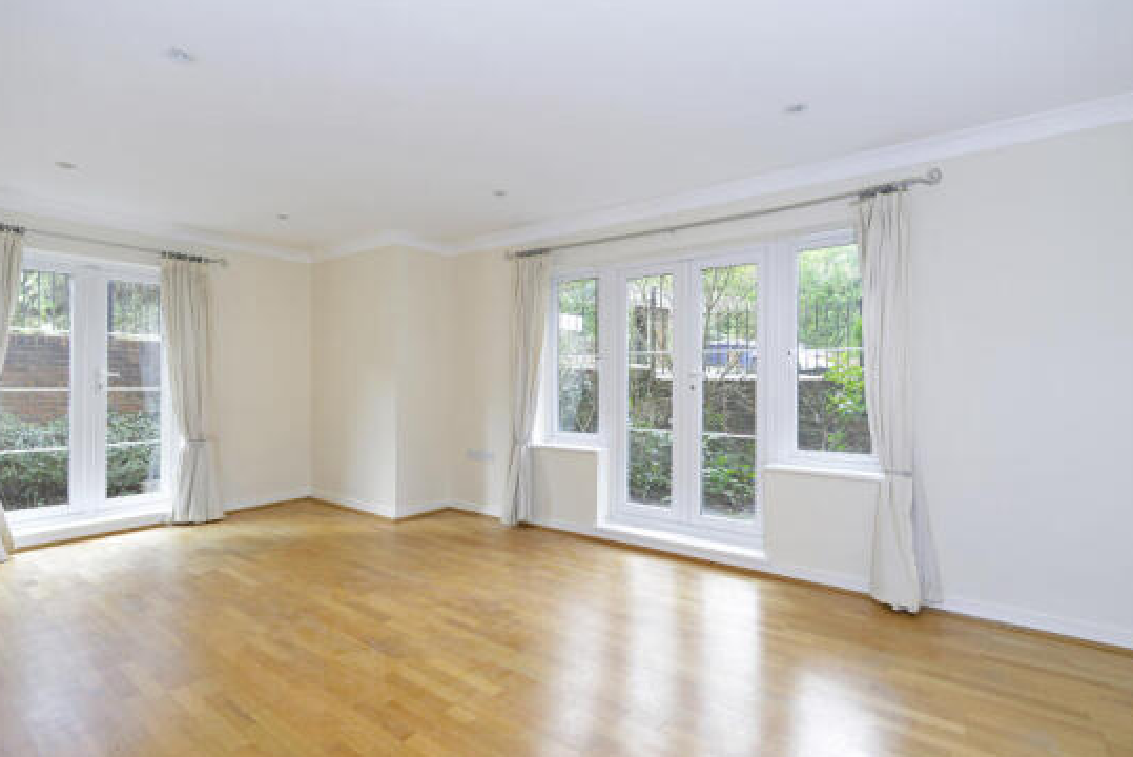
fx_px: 535
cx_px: 558
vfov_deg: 70.5
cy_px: 386
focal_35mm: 17
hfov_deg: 93.2
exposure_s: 1/15
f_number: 7.1
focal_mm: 14
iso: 400
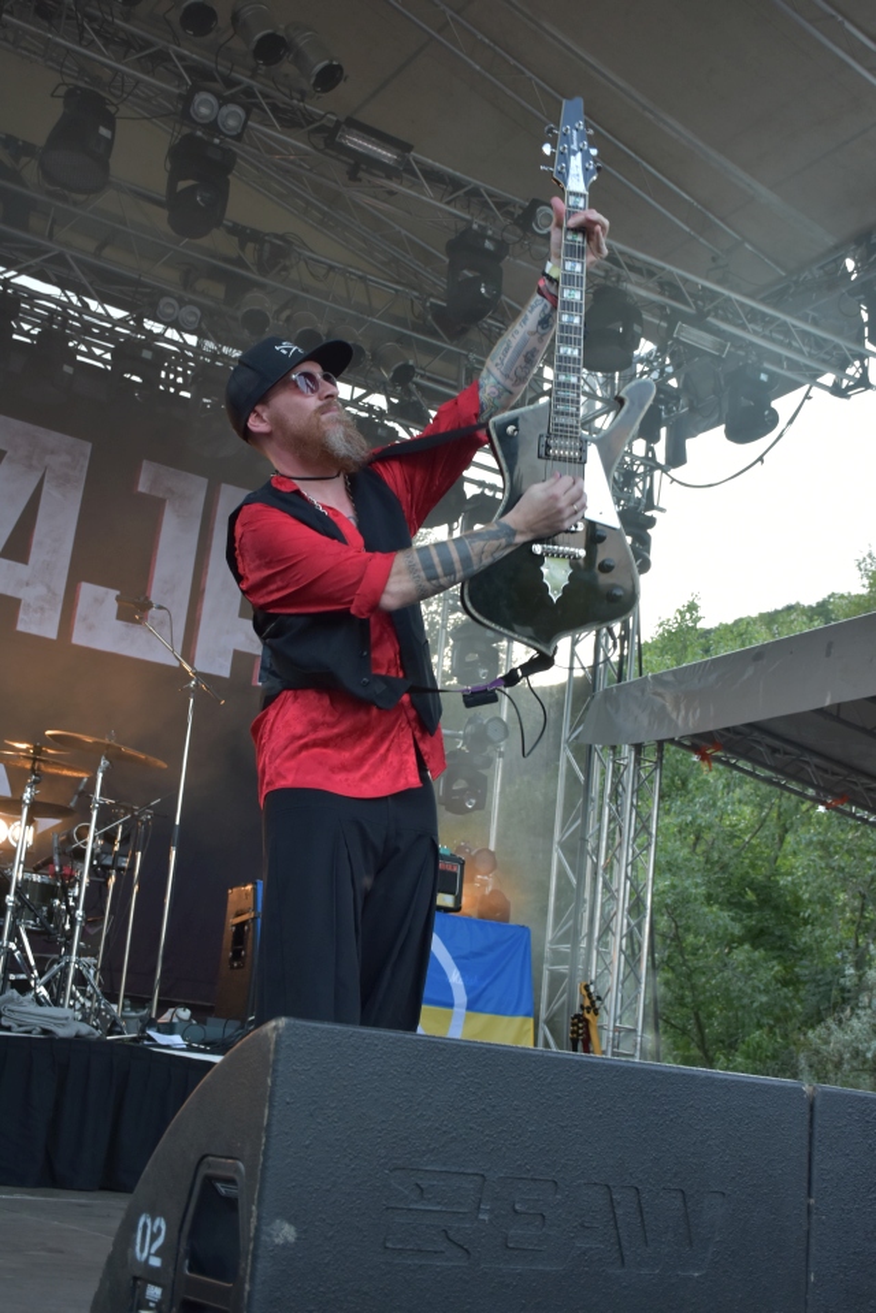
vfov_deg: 49.6
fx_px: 1423
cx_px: 438
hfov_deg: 34.2
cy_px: 656
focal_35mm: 39
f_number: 5.6
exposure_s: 1/160
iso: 400
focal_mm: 26
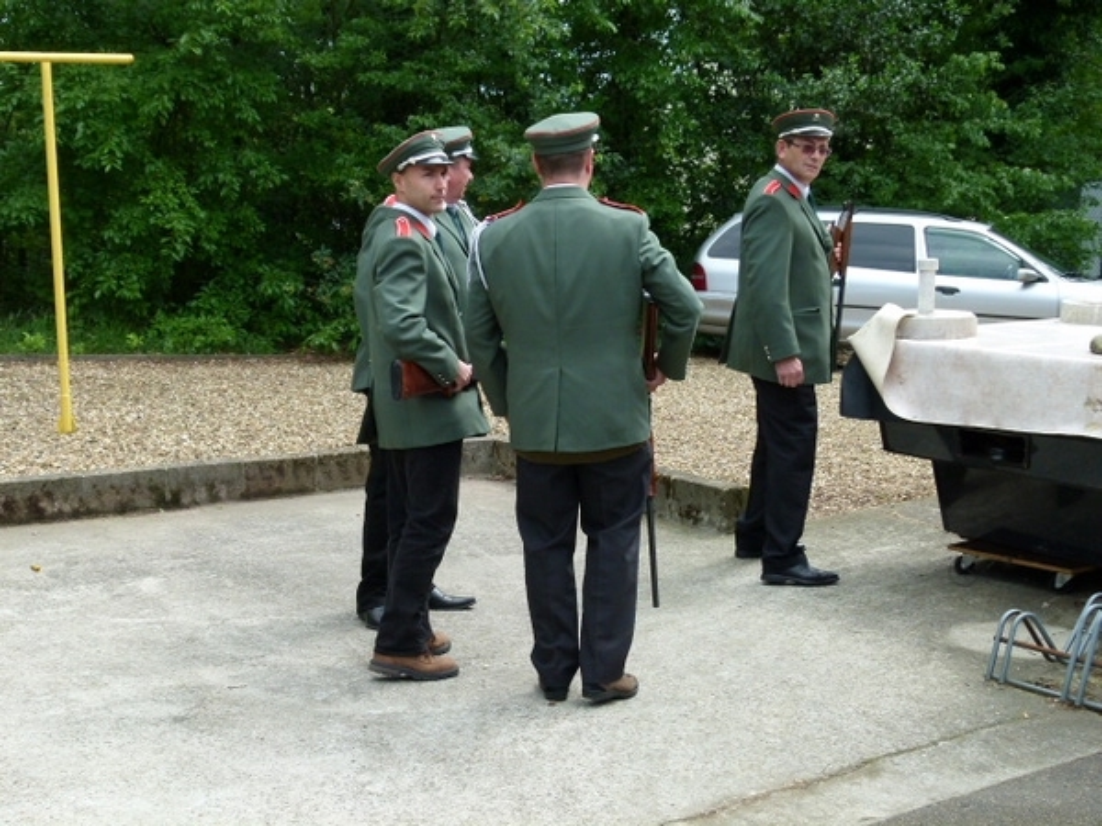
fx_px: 1751
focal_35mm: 55
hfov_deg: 34.9
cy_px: 413
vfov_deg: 26.6
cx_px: 551
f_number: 4
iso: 100
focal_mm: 10
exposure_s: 1/200
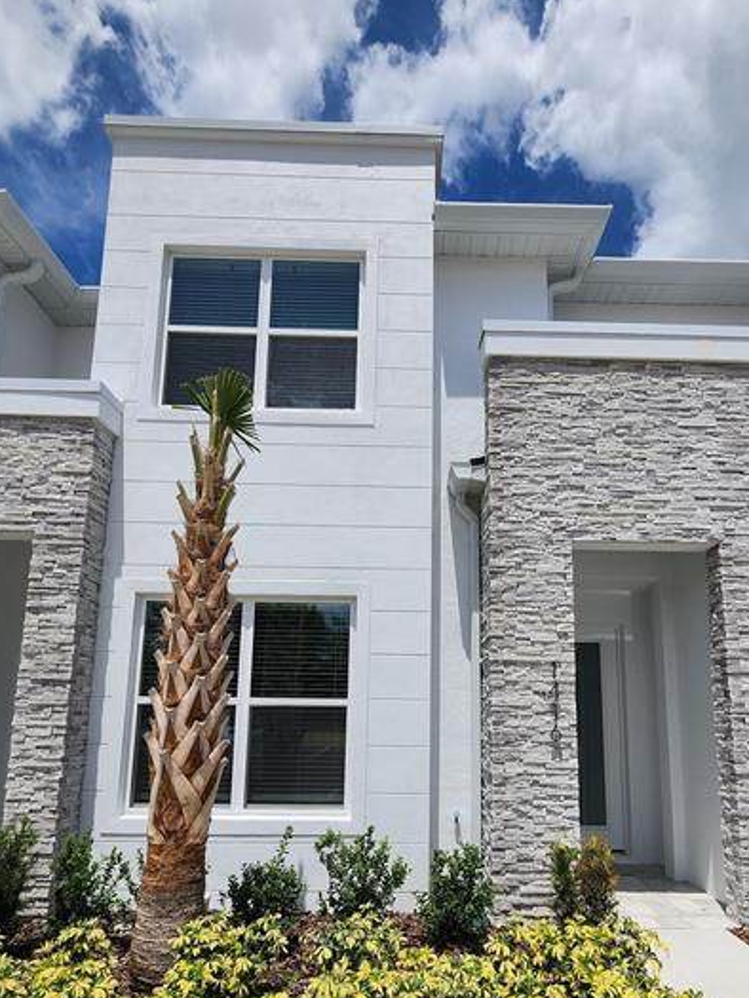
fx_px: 548
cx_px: 416
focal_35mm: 19
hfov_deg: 68.5
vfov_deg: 82.8
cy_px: 631
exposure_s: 1/4900
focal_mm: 2.2
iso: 50
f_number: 2.2
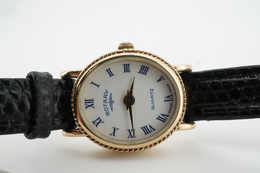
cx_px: 130
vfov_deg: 29.9
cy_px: 86
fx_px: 325
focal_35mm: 45
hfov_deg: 43.6
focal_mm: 30
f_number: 22
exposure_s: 1/100
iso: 200
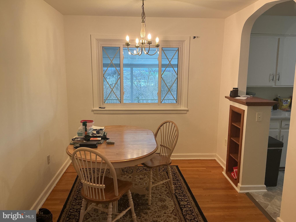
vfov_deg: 48.2
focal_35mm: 29
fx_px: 248
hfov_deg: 61.7
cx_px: 148
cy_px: 111
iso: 64
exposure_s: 1/60
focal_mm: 3
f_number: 1.8
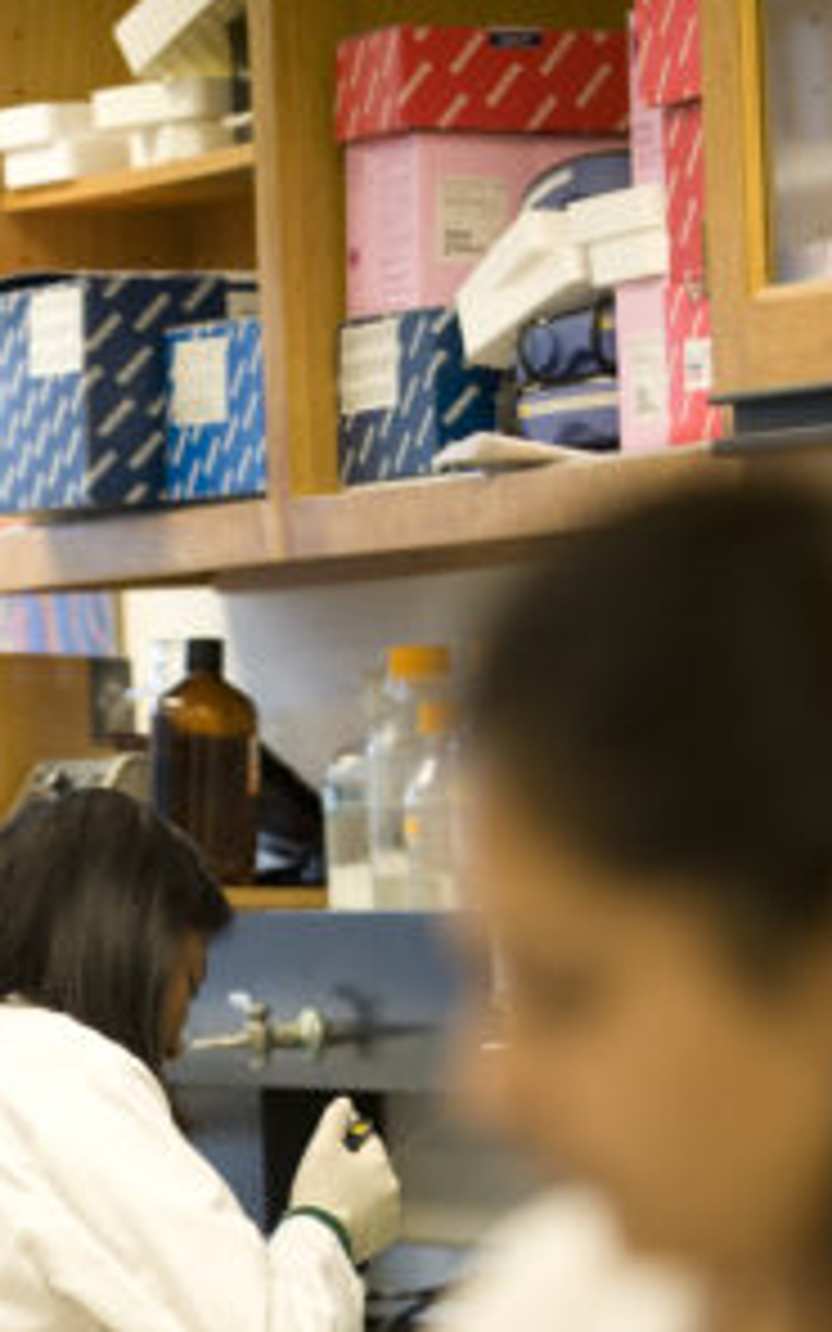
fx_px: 8707
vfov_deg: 8.7
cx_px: 121
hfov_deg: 5.5
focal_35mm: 240
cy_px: 1321
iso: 800
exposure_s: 1/100
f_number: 2.8
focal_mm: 116
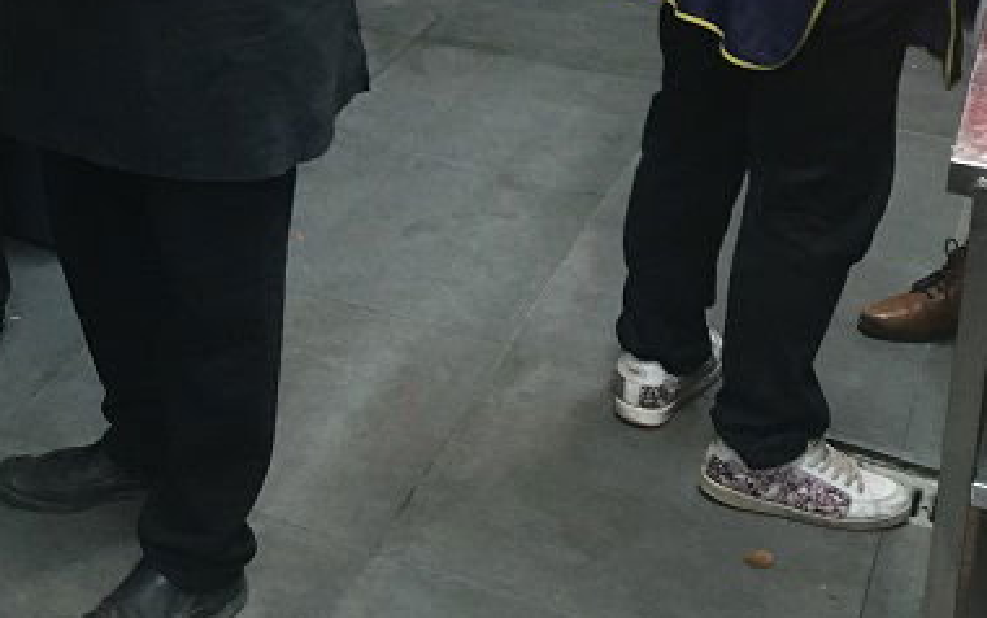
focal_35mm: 70
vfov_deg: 17.6
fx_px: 1884
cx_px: 195
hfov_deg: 28.7
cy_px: -156
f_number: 2.2
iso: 160
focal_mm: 4.15
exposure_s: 1/33
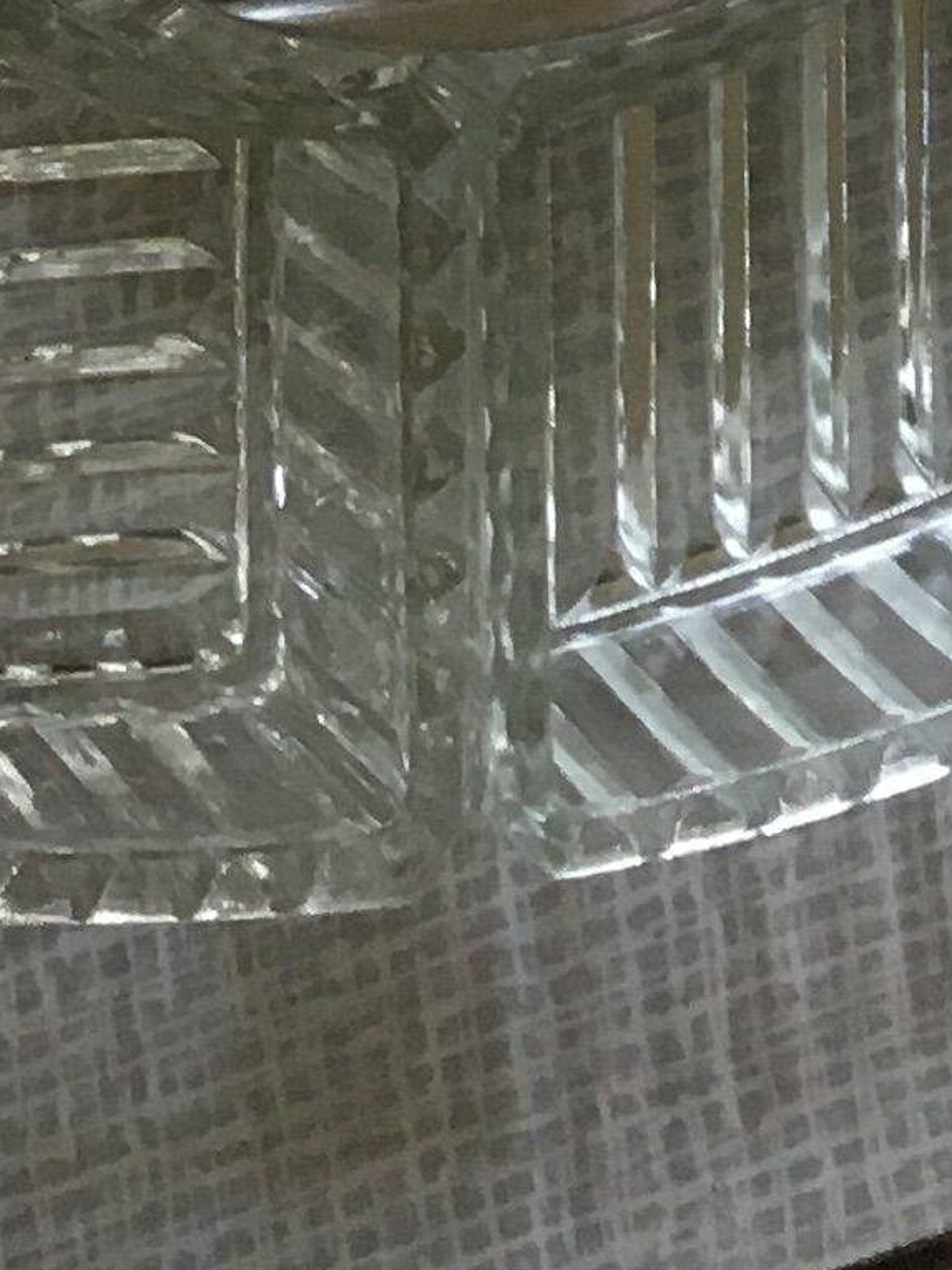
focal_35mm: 153
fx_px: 5610
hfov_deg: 9.6
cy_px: -1940
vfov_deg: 10.7
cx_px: -56
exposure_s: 1/33
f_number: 2.2
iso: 80
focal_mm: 4.15
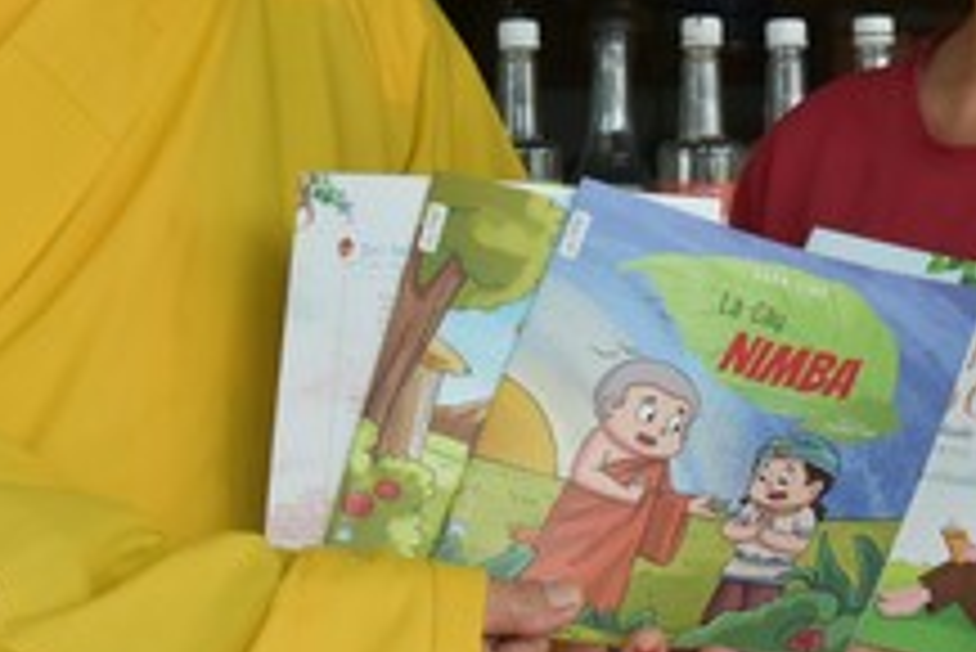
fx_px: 2442
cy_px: -40
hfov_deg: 22.5
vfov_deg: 14.9
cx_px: 652
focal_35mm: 90
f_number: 10
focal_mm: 30
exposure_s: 1/400
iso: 1600
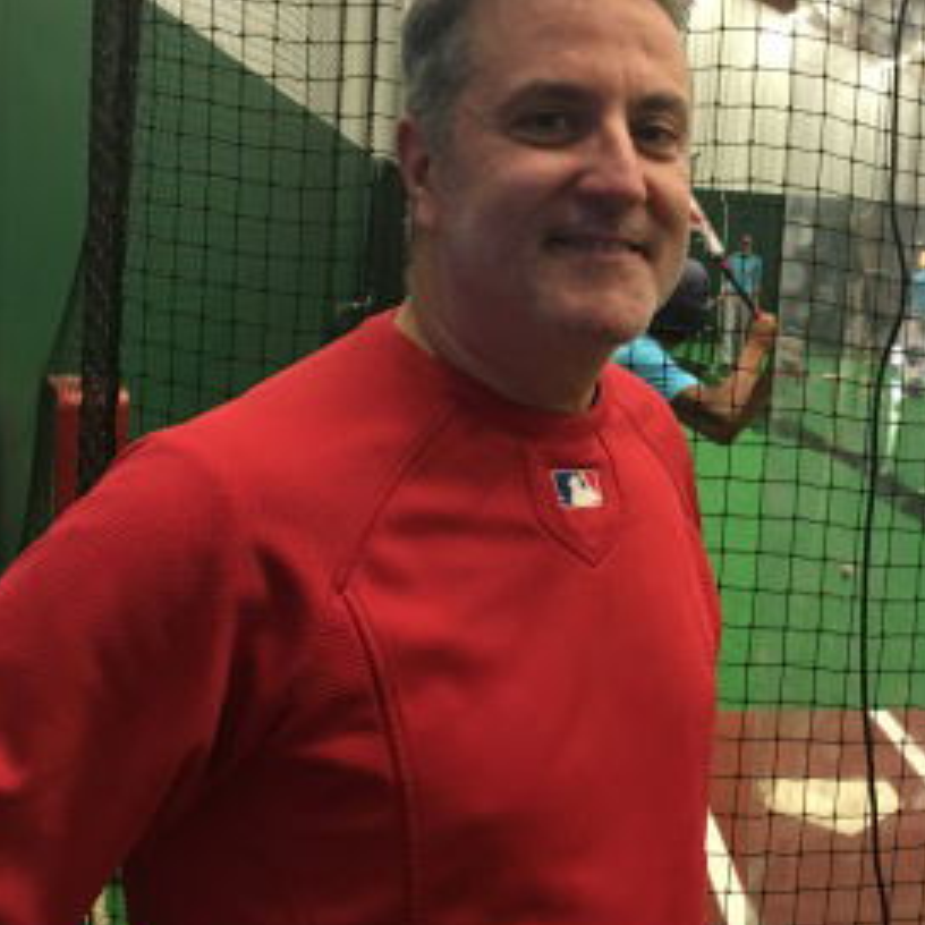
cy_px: 335
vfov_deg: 35.8
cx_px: 786
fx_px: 1421
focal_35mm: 47
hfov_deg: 34.5
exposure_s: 1/33
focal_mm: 4.15
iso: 200
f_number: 2.2
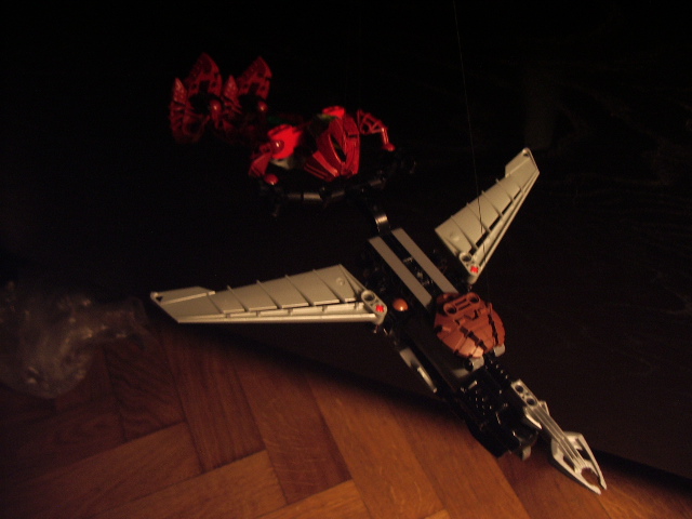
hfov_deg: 52.6
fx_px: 700
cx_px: 346
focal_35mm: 35
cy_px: 260
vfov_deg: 40.7
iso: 200
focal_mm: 5.8
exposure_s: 1/15
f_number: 2.6
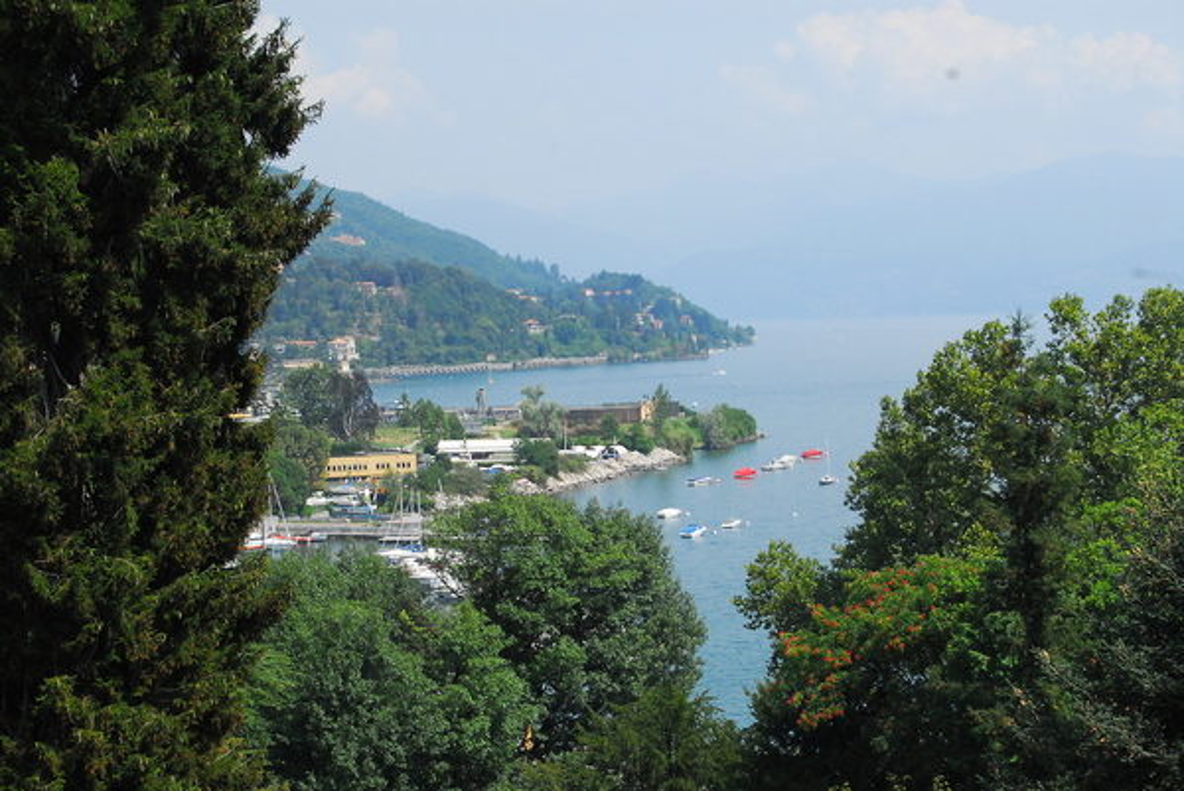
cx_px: 592
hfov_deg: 24.6
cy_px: 396
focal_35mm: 82
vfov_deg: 16.6
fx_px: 2715
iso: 800
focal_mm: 55
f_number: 11
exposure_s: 1/640
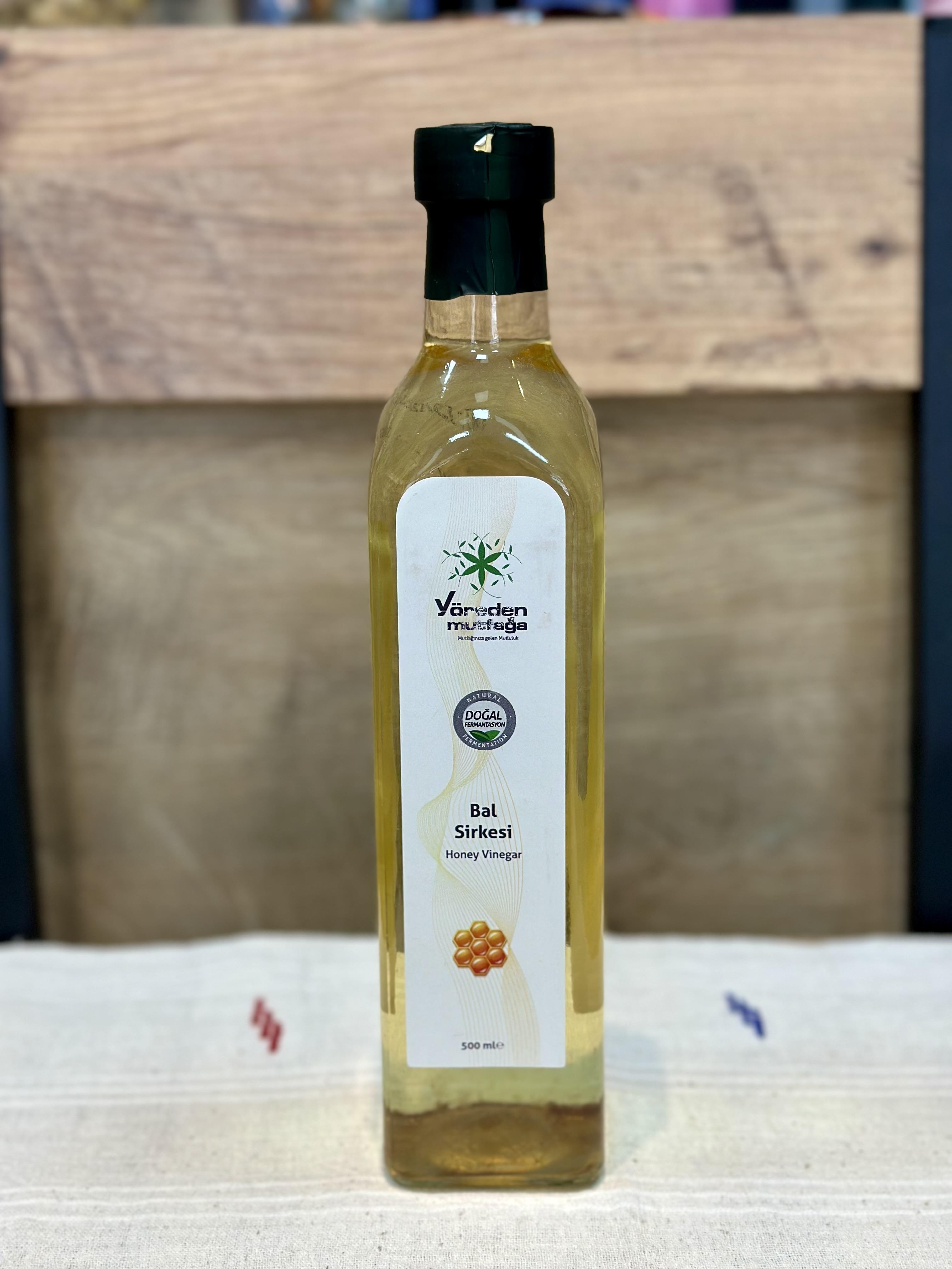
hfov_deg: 30.3
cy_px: 634
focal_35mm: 48
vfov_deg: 39.7
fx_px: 1760
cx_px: 476
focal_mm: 6.86
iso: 80
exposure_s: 1/100
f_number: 1.78
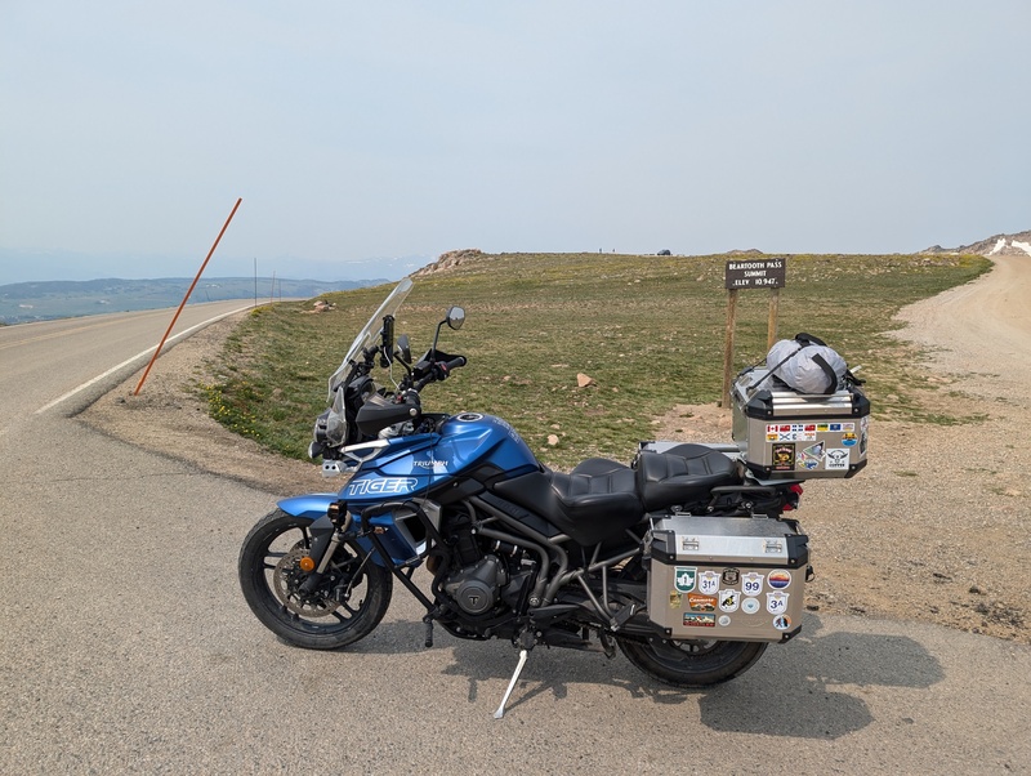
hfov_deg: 71.5
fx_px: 716
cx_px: 516
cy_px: 388
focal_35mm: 24
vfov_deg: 56.9
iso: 22
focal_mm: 6.9
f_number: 1.68
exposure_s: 1/923
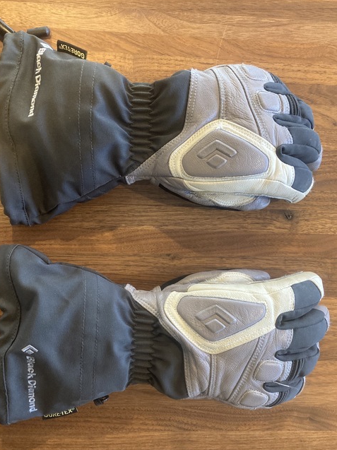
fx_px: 429
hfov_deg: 42.8
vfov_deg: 55.3
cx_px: 144
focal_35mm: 33
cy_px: 250
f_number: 1.8
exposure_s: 1/40
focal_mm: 3.99
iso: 320
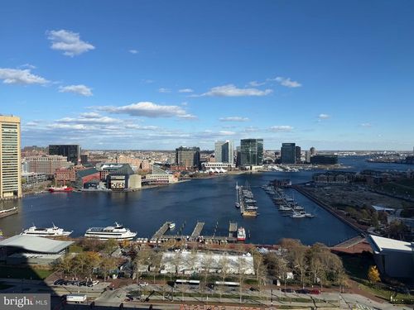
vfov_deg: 56.8
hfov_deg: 71.6
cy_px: 155
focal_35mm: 24
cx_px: 207
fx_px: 287
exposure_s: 1/2232
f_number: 1.78
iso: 80
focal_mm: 6.76
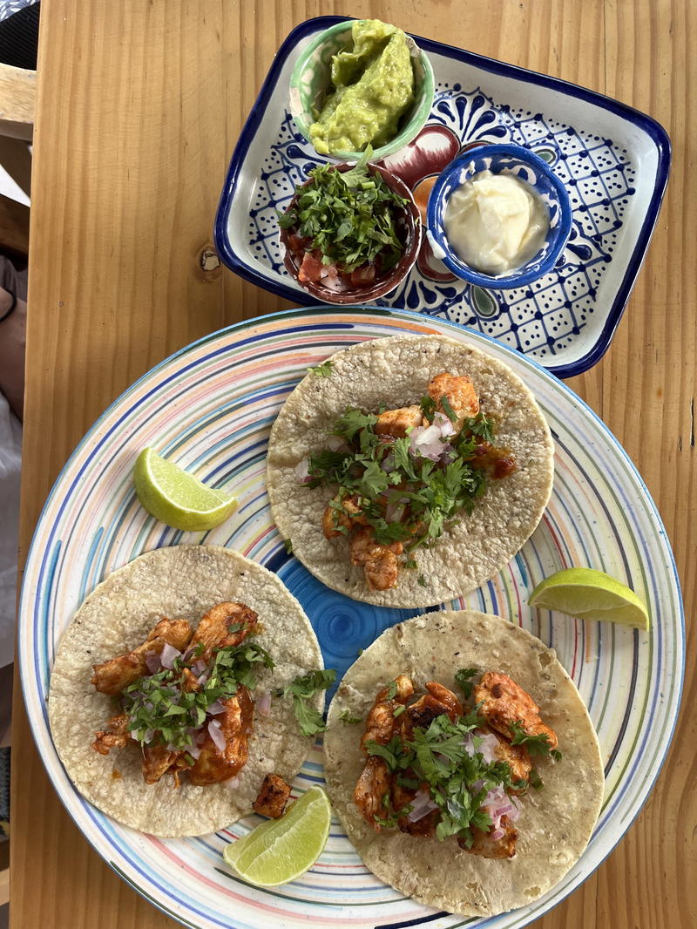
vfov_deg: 67.3
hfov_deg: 53.1
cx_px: 348
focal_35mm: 26
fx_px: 698
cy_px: 464
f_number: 1.6
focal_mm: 5.1
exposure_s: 1/118
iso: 125
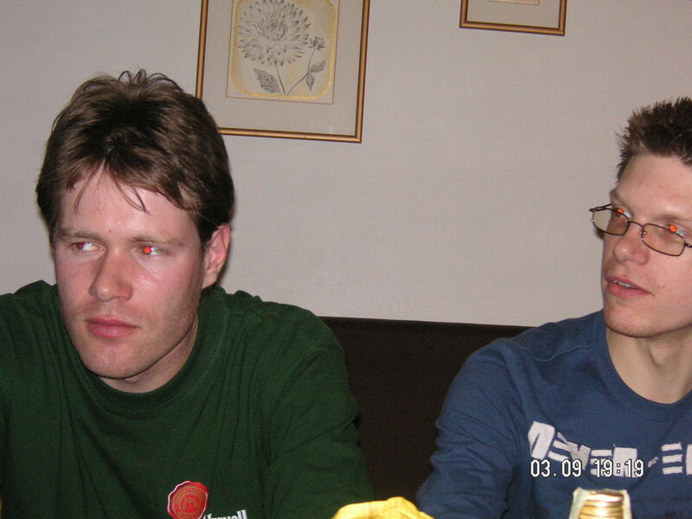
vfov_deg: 19.4
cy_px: 260
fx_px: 1519
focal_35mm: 76
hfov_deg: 25.7
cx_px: 346
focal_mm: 12.6
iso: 160
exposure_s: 1/90
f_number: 4.4
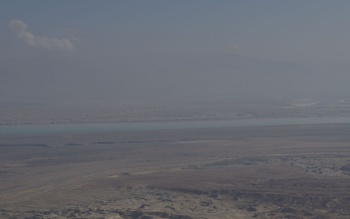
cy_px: 159
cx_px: 193
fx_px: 753
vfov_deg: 16.4
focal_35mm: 79
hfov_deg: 26.1
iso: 100
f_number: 8
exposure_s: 1/1000
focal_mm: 31
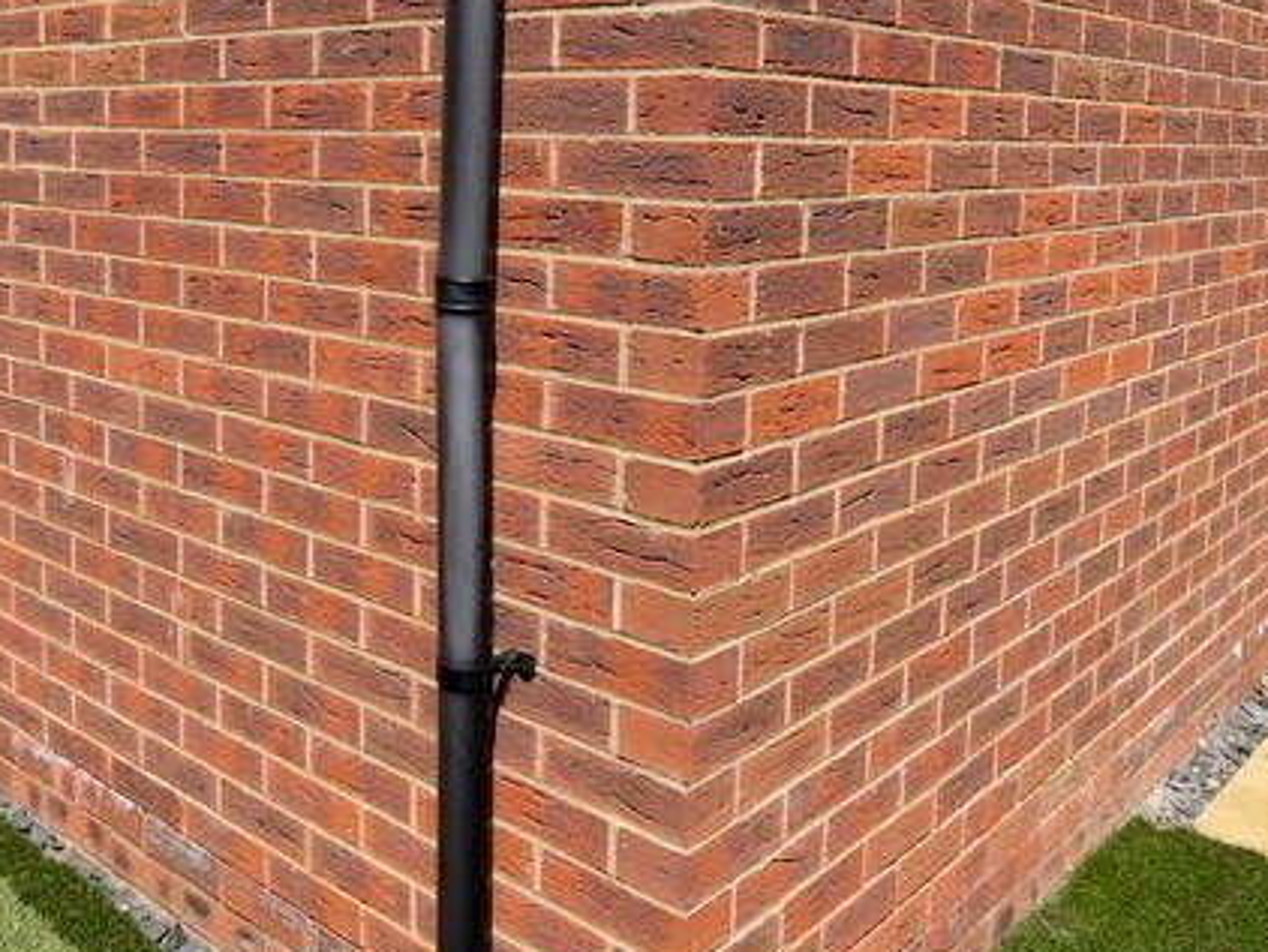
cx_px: 424
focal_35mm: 35
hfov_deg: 51.6
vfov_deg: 39.7
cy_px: 242
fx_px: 1283
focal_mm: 10
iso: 200
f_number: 9
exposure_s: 1/640
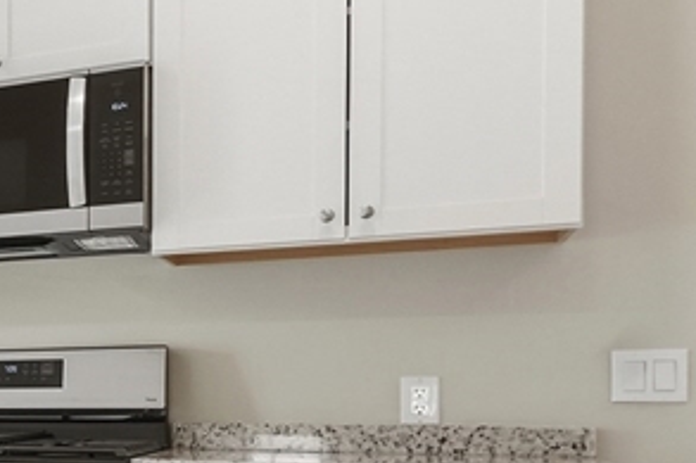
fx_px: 1116
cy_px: 379
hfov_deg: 23.0
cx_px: -494
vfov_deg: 23.1
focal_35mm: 58
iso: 800
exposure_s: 1/1600
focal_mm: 11
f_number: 7.1
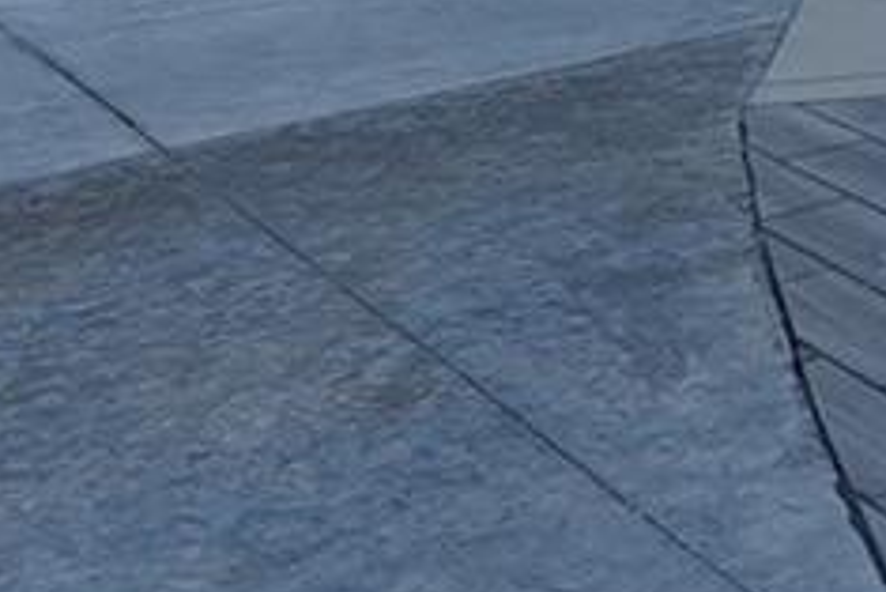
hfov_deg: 14.6
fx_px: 2684
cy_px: -722
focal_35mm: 109
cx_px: 1889
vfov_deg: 11.0
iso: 80
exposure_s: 1/400
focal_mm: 11
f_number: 5
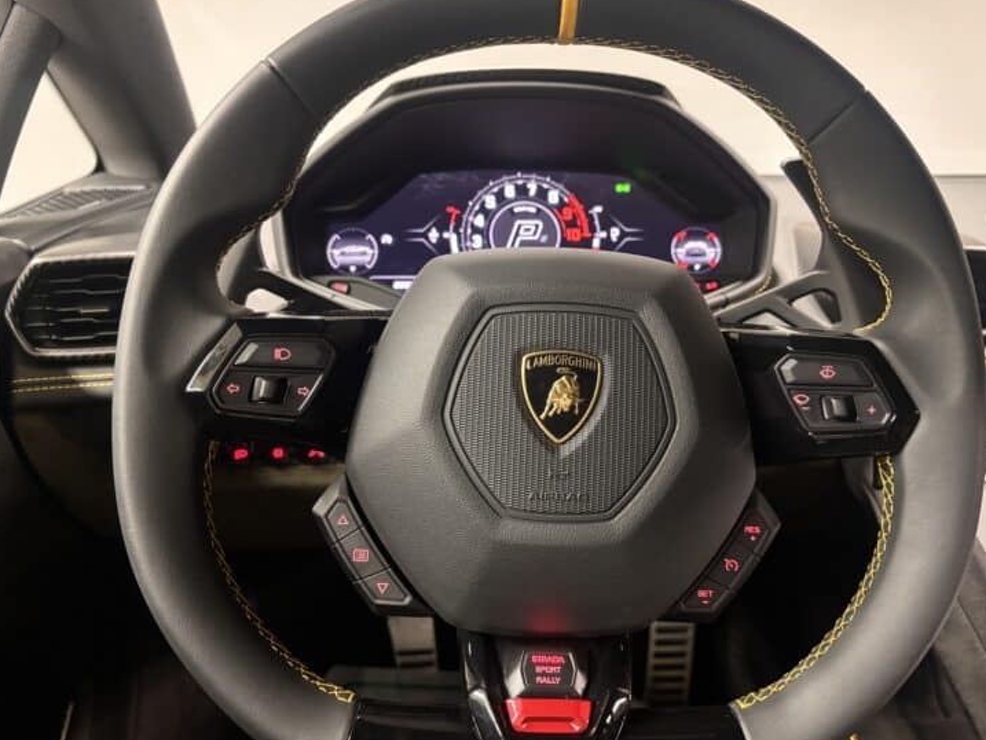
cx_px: 523
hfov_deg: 61.6
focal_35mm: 29
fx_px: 826
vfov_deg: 48.2
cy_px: 381
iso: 640
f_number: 1.6
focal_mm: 5.96
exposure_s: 1/28
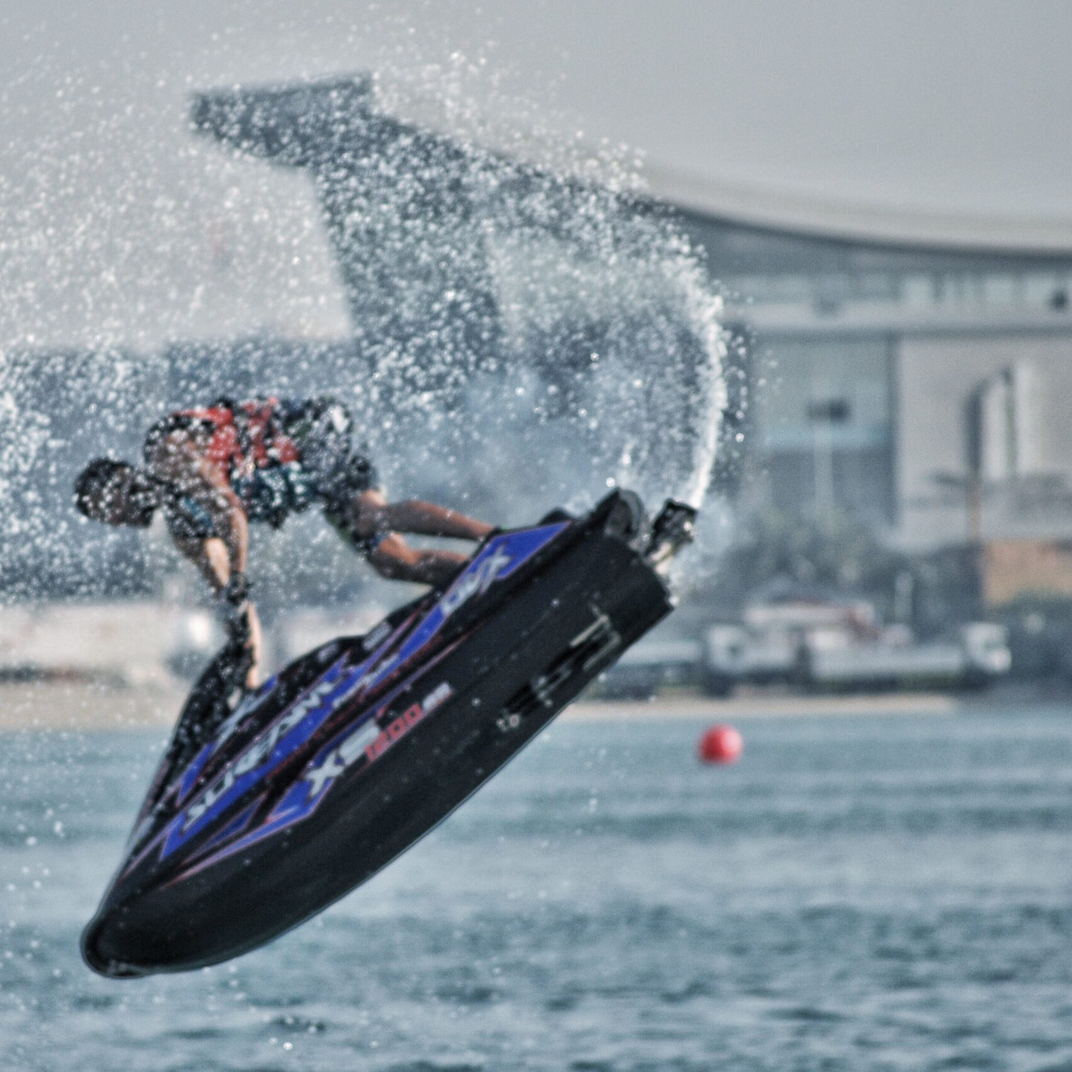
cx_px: 292
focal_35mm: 423
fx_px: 14821
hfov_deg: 4.1
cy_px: 536
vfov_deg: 4.1
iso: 400
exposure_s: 1/4000
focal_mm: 220
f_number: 5
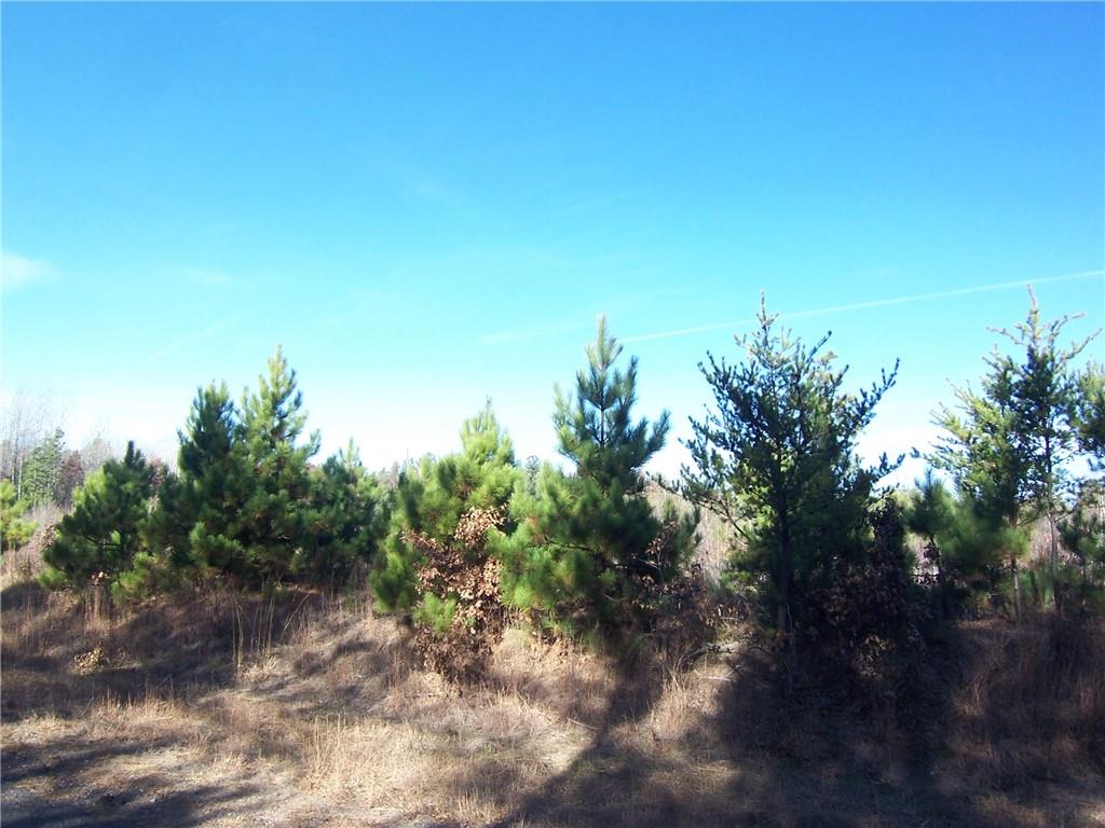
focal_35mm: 23
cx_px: 552
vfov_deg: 58.9
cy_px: 414
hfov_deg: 73.9
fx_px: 734
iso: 64
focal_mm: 3.8
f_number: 5.6
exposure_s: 1/100
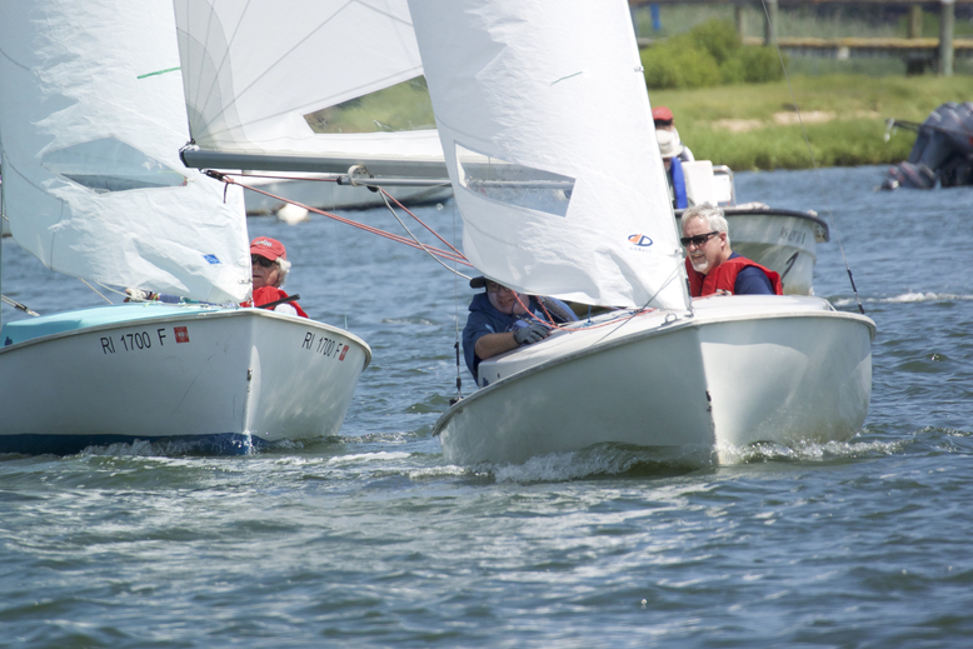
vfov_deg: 1.3
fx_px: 28815
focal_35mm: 1066
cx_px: 479
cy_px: 236
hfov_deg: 1.9
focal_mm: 300
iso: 160
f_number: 5.6
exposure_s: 1/640
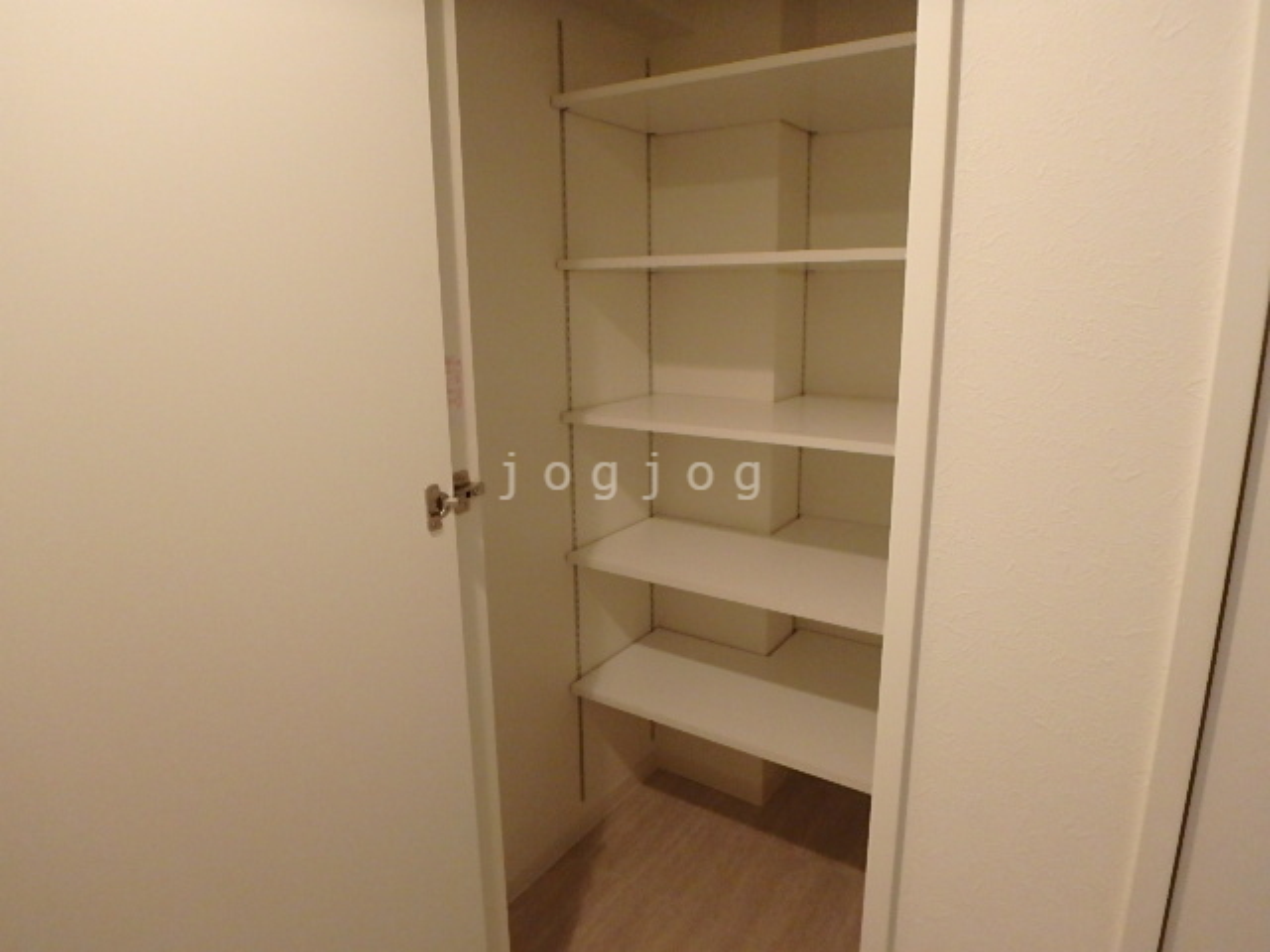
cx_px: 635
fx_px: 770
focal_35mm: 21
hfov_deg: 79.0
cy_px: 476
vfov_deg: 63.4
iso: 640
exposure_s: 1/30
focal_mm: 3.7
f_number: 3.5
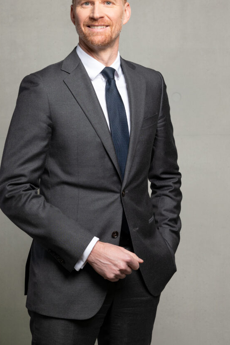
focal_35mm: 86
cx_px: 92
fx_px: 823
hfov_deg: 15.9
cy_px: 151
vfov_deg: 23.6
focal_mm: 70
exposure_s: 1/125
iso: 200
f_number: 9
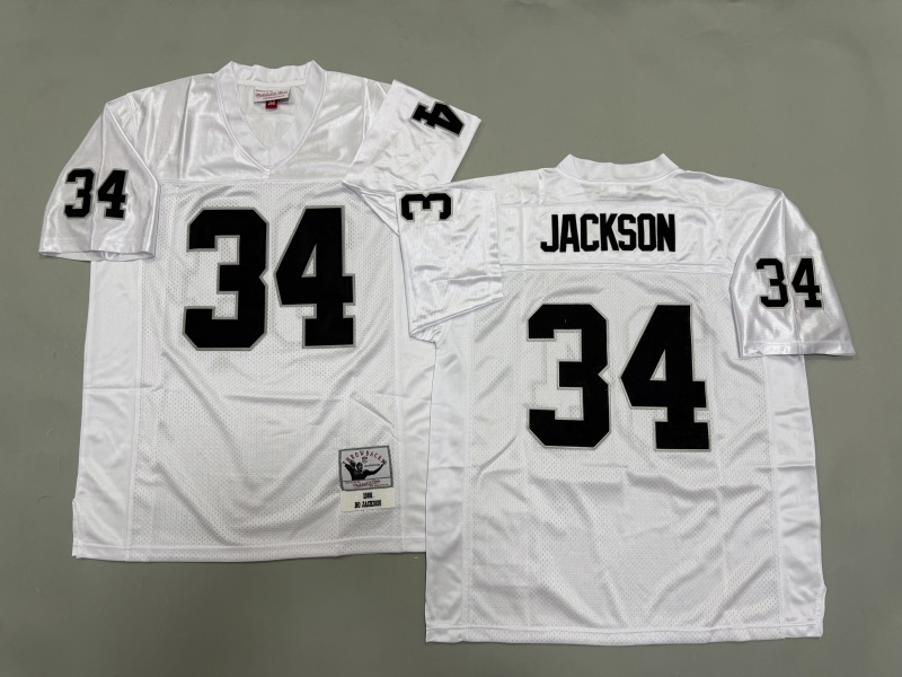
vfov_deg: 56.8
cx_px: 451
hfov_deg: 71.6
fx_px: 625
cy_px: 338
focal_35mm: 24
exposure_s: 1/100
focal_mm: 6.76
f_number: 1.78
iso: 125
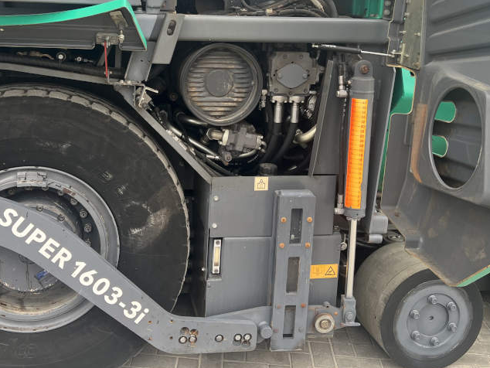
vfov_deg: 34.6
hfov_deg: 45.4
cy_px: 104
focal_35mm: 41
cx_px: 188
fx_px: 581
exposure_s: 1/121
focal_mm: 5.7
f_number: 1.5
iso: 40
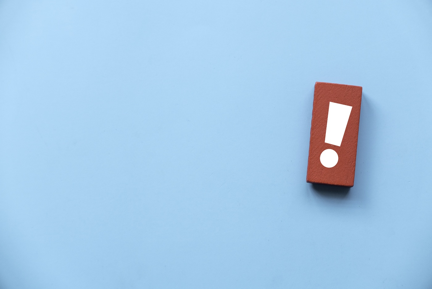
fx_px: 901
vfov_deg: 18.2
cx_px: 216
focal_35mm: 75
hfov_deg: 27.0
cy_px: 144
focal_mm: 34
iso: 200
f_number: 3.5
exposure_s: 1/125
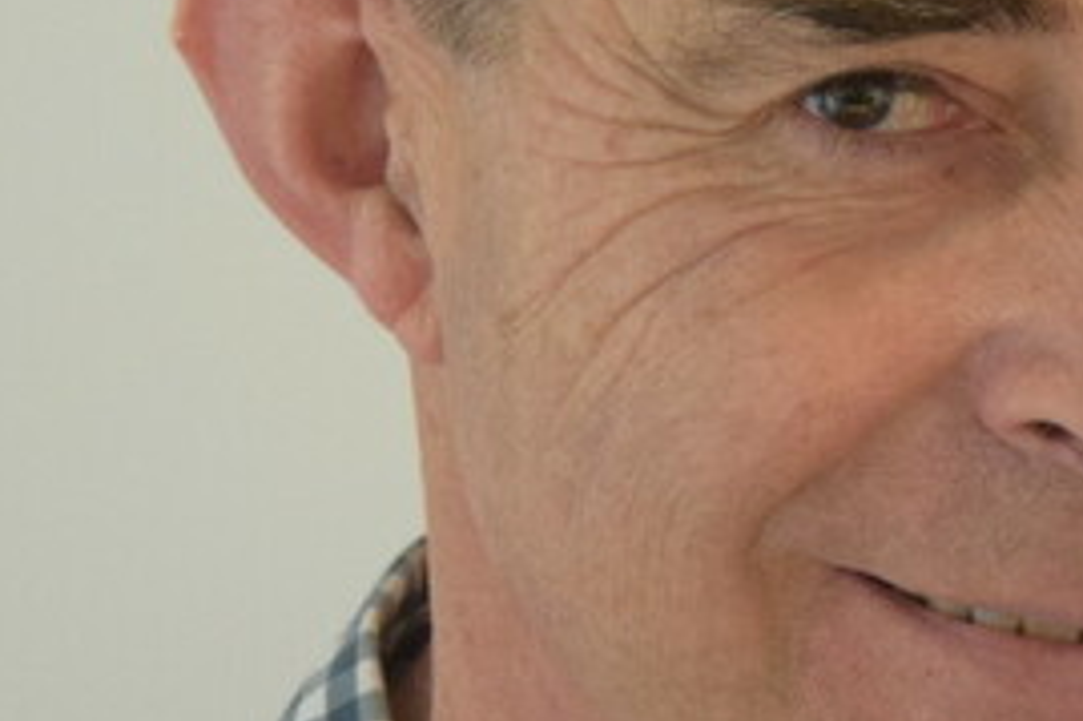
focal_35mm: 425
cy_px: 330
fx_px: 12777
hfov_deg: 4.8
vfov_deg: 3.2
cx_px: 1047
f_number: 5.3
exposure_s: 1/50
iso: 1600
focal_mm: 62
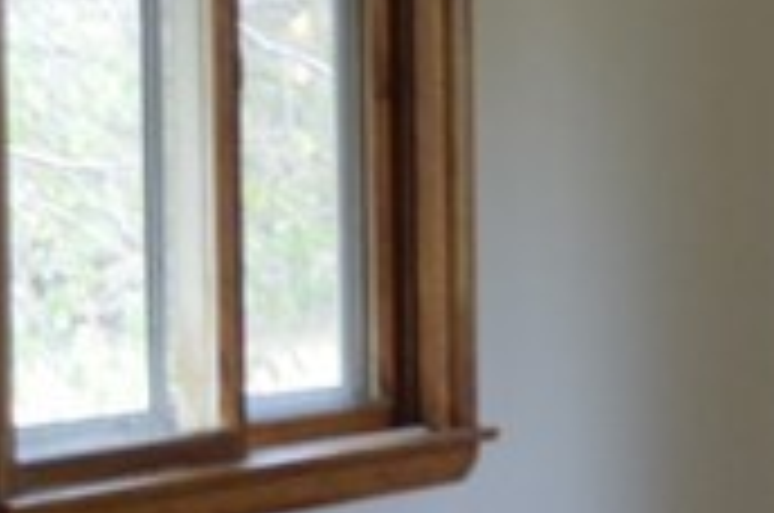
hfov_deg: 11.1
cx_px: 1487
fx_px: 3670
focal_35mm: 171
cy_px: 356
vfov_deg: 8.0
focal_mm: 18
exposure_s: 1/60
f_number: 3.5
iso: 450
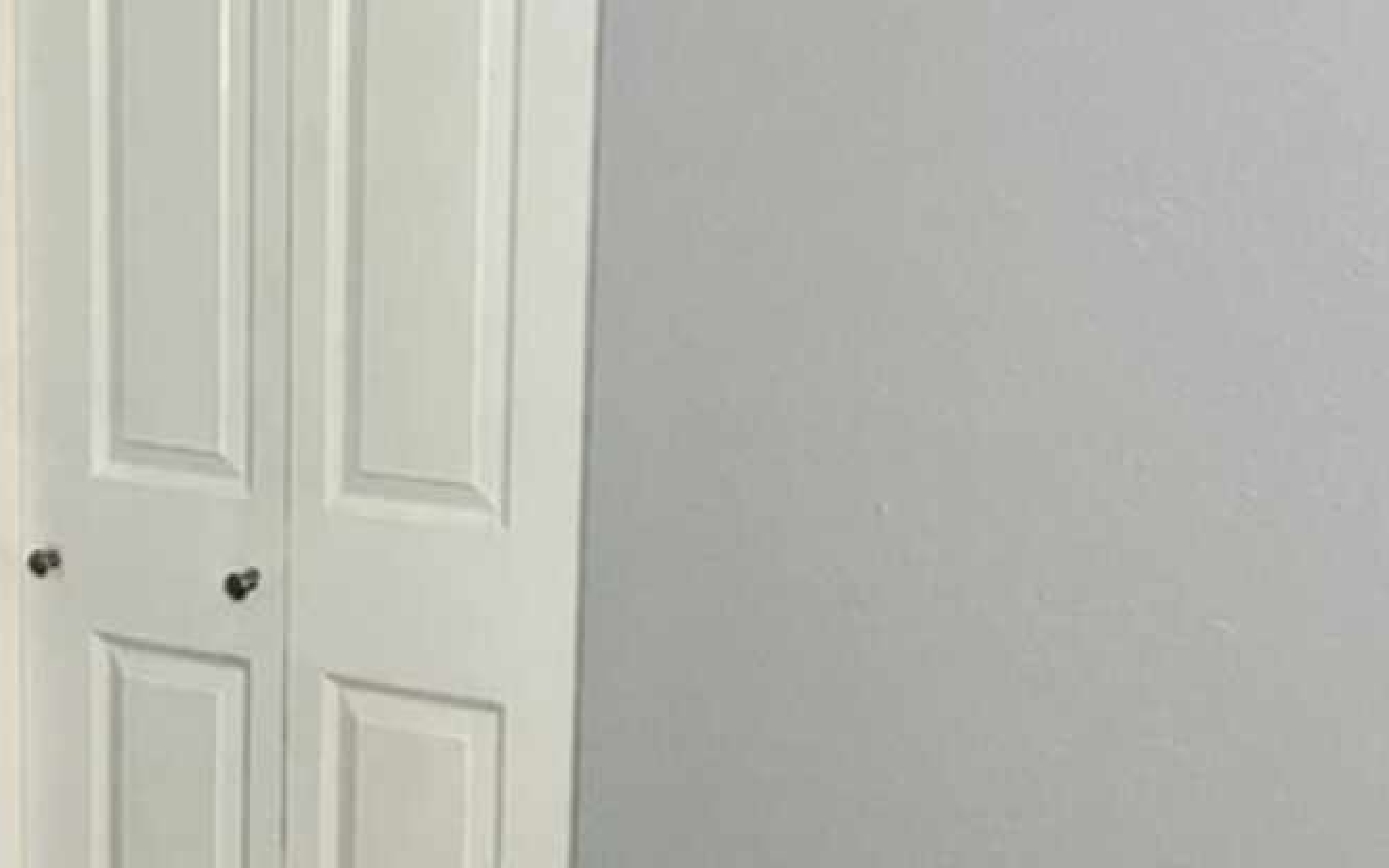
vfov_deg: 18.4
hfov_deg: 28.7
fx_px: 2688
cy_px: 476
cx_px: 418
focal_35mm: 71
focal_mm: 5.1
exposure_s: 1/40
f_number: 1.6
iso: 400
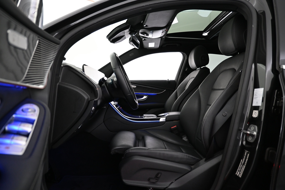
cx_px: 142
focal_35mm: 24
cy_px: 95
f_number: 3.5
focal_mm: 16
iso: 1250
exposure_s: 1/25
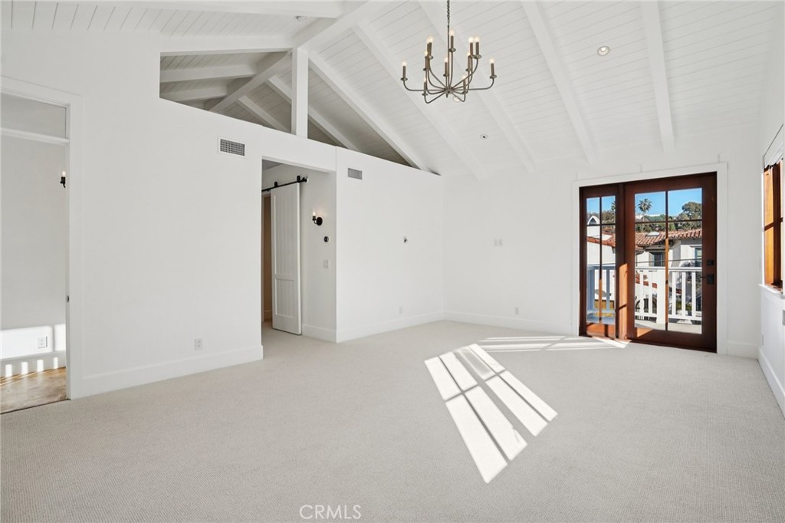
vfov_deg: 73.7
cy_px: 262
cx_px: 392
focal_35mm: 16
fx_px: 349
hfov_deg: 96.8
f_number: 8
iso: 400
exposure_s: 1/200
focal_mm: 16
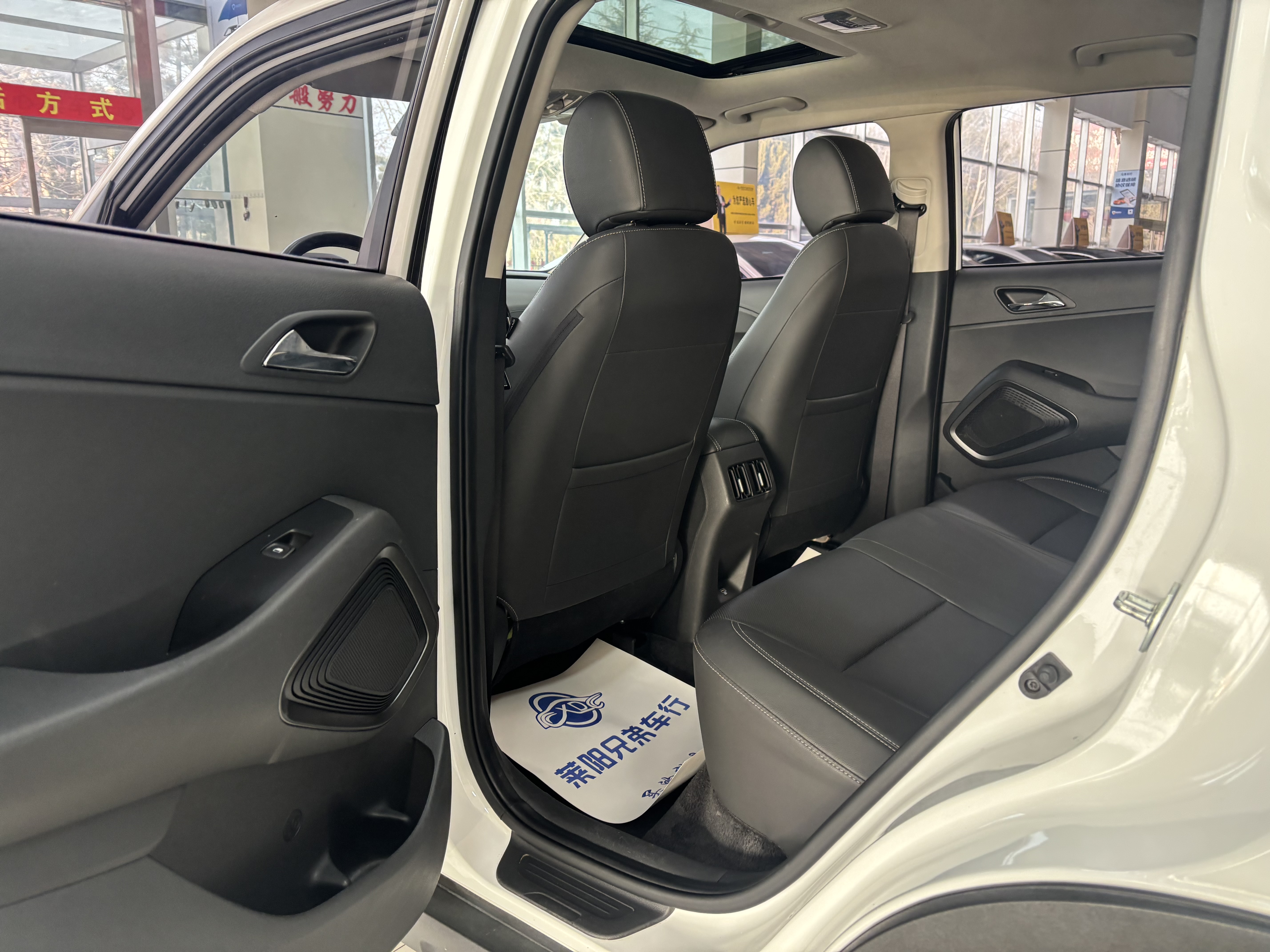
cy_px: 476
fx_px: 954
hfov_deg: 67.3
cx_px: 635
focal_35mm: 26
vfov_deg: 53.1
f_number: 1.6
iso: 125
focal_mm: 5.96
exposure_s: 1/75
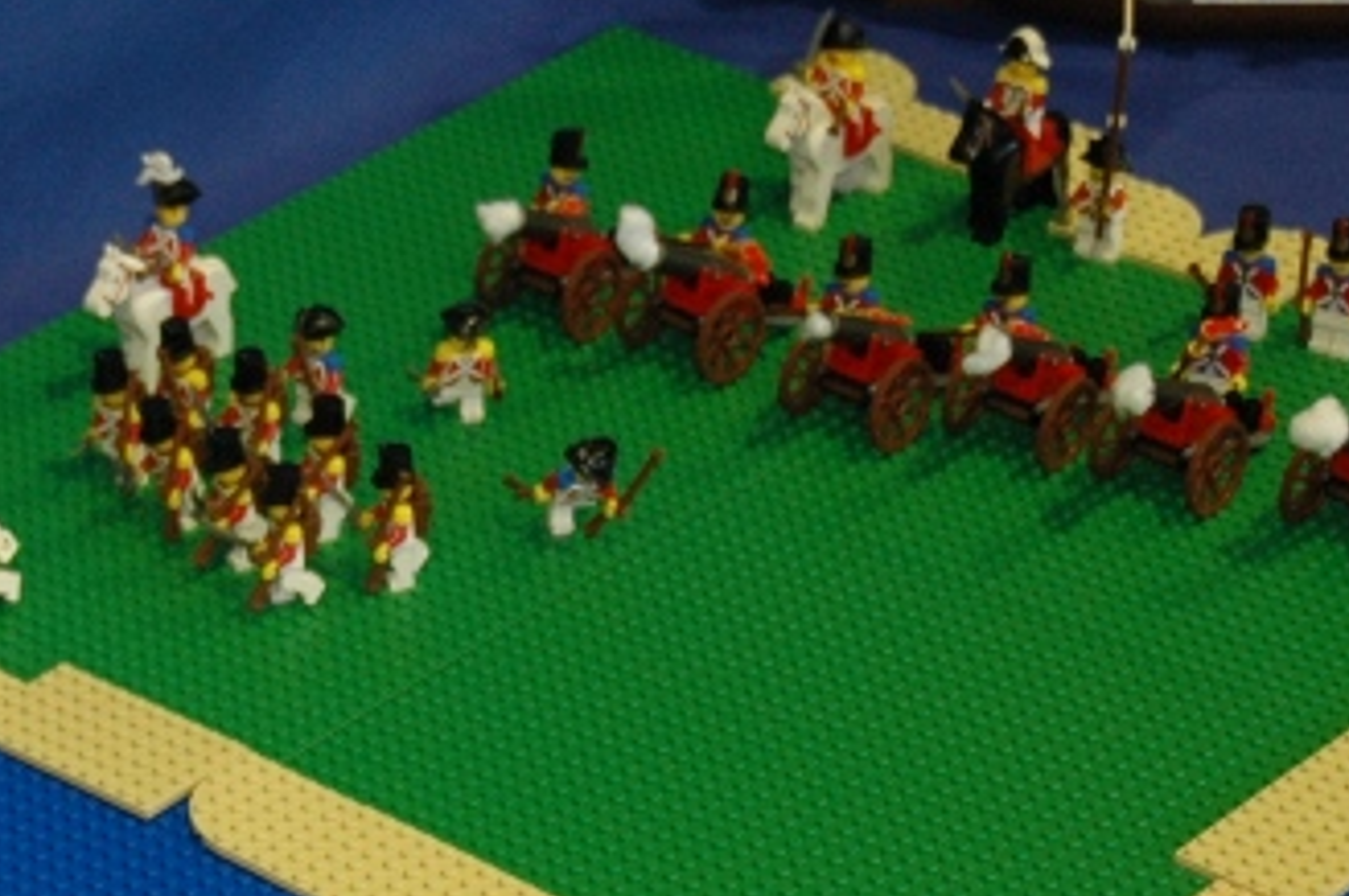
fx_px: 5952
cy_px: 1272
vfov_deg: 8.5
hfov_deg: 12.8
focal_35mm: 159
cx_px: -25
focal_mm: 34
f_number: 4.2
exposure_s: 1/15
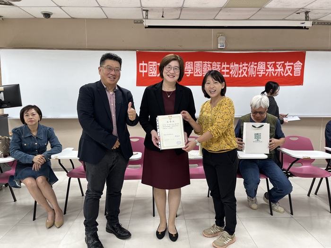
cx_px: 166
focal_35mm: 26
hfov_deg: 67.3
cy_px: 124
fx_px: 249
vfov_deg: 53.1
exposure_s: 1/120
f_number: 1.6
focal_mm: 5.1
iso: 125
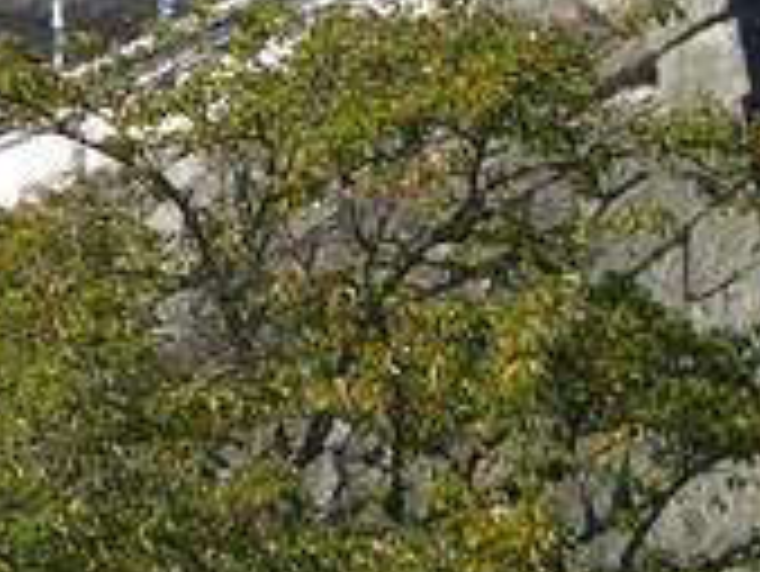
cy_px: -122
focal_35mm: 155
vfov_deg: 9.5
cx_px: -315
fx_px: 3405
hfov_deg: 12.2
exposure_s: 1/400
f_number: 4.3
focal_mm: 5.8
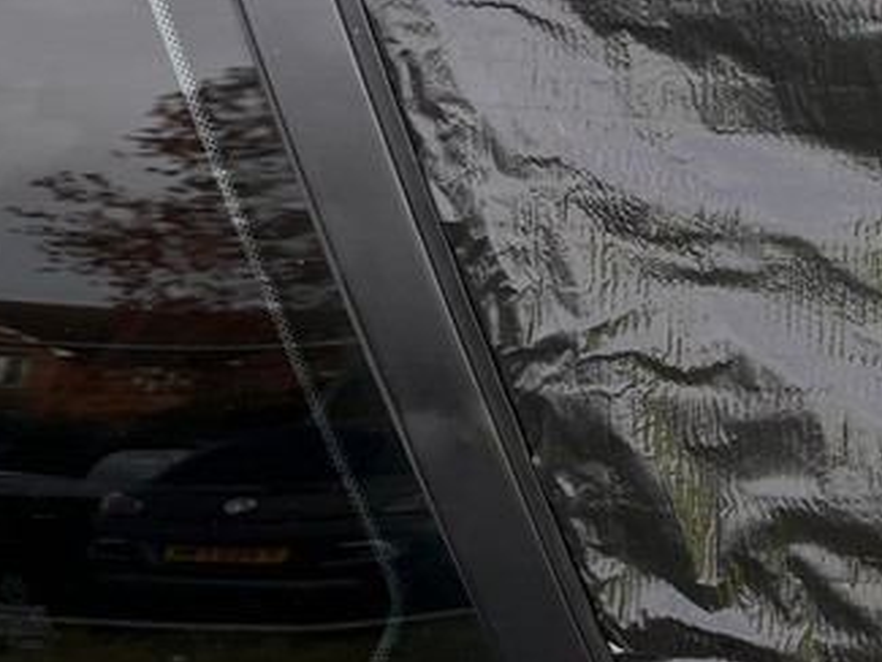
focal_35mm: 80
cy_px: 233
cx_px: 1335
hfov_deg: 20.7
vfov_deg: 18.4
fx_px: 2039
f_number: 1.6
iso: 50
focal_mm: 5.1
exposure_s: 1/342
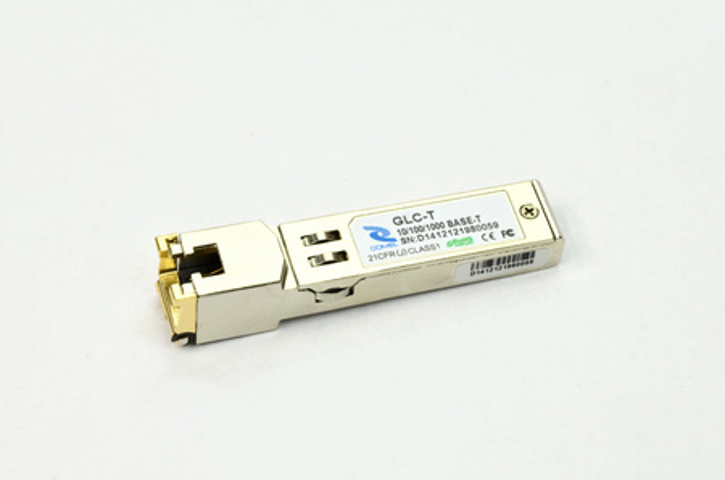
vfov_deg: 10.7
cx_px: 362
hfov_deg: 16.1
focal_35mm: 128
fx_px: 2562
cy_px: 240
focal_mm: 85
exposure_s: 1/2.5
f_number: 14
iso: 100
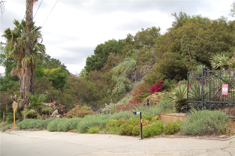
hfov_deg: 49.6
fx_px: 254
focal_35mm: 39
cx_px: 118
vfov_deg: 34.1
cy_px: 78
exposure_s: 1/500
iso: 400
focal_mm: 26
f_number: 5.6
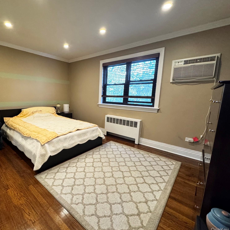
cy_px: 115
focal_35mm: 17
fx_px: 128
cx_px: 84
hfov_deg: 82.2
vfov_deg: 84.0
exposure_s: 1/60
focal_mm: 2.22
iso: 400
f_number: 2.2
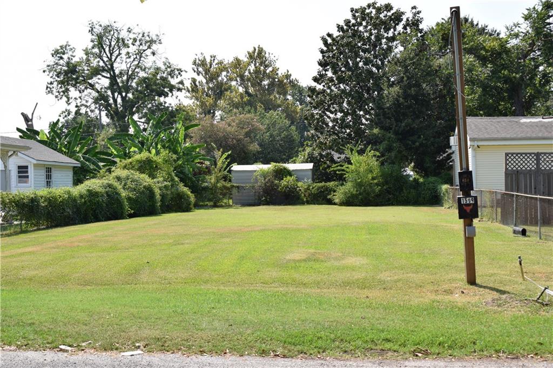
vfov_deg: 28.1
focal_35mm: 48
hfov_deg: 41.1
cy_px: 184
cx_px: 276
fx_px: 737
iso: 200
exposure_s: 1/400
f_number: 10
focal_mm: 32
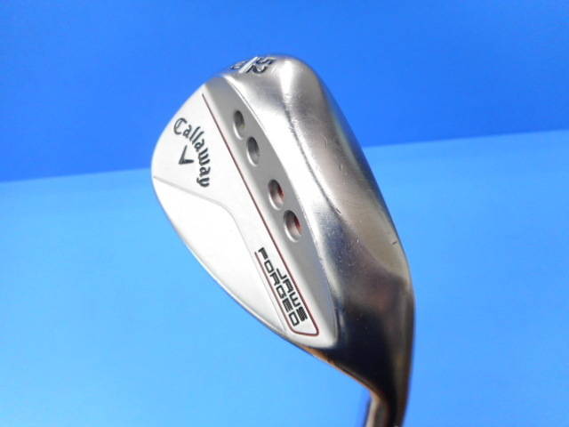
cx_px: 284
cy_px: 214
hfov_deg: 69.4
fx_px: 411
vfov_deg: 54.9
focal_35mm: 25
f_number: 3.7
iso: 110
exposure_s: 1/30
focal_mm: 4.5
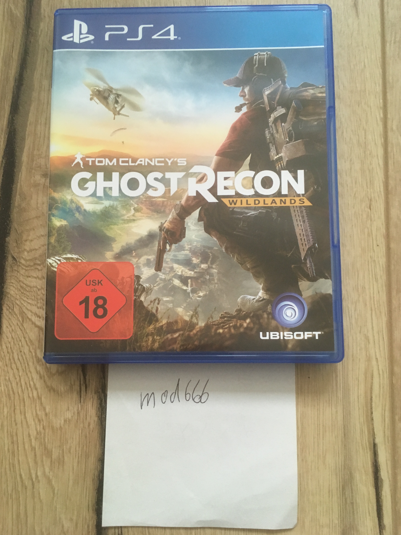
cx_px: 205
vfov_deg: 60.0
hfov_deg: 46.8
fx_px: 463
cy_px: 264
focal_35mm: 30
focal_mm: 4.15
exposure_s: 1/33
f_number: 2.2
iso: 200
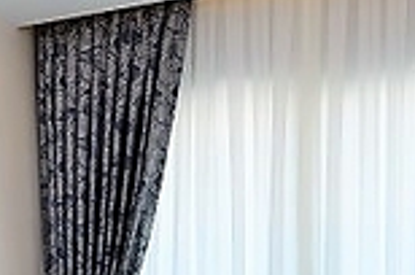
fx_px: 978
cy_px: 388
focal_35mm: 85
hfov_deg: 23.8
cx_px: 120
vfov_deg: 15.0
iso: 100
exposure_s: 1/60
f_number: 4
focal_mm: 12
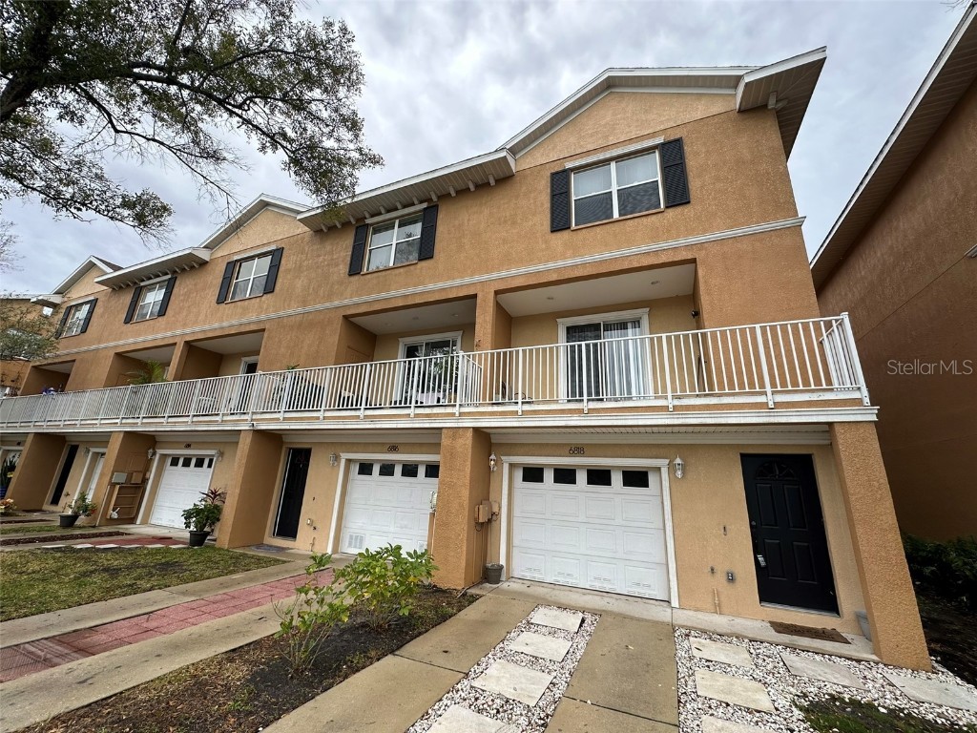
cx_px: 488
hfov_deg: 102.1
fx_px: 395
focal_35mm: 14
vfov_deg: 85.7
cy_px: 366
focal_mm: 2.22
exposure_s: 1/537
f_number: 2.2
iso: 40
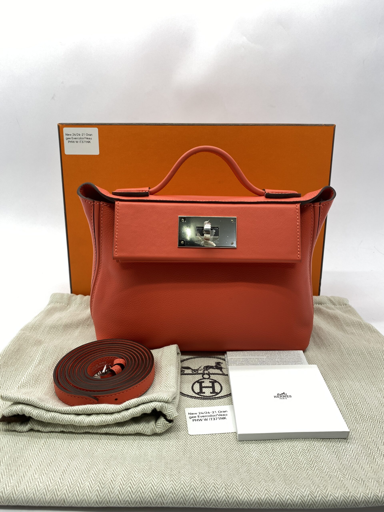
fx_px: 385
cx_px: 192
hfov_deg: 53.1
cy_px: 256
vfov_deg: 67.3
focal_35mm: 26
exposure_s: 1/100
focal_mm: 4.25
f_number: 1.8
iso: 50
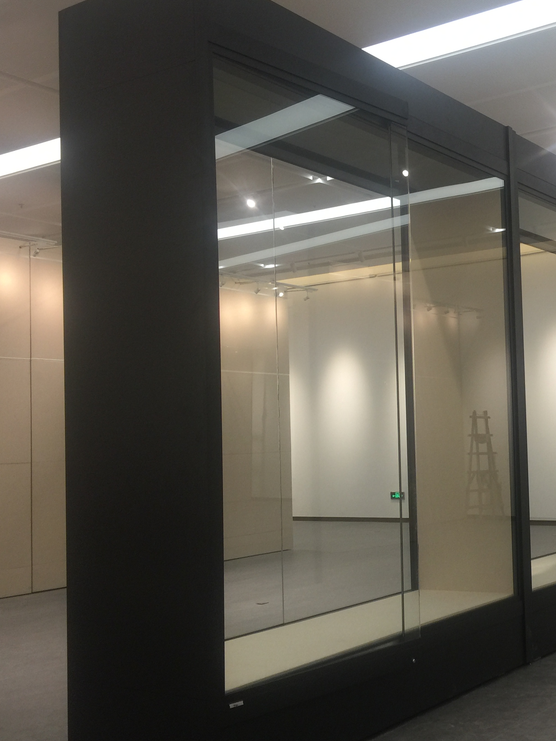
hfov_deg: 31.6
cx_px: 477
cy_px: 404
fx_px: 942
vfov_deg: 42.9
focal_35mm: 44
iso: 32
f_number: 2.2
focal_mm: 4.15
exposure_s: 1/33
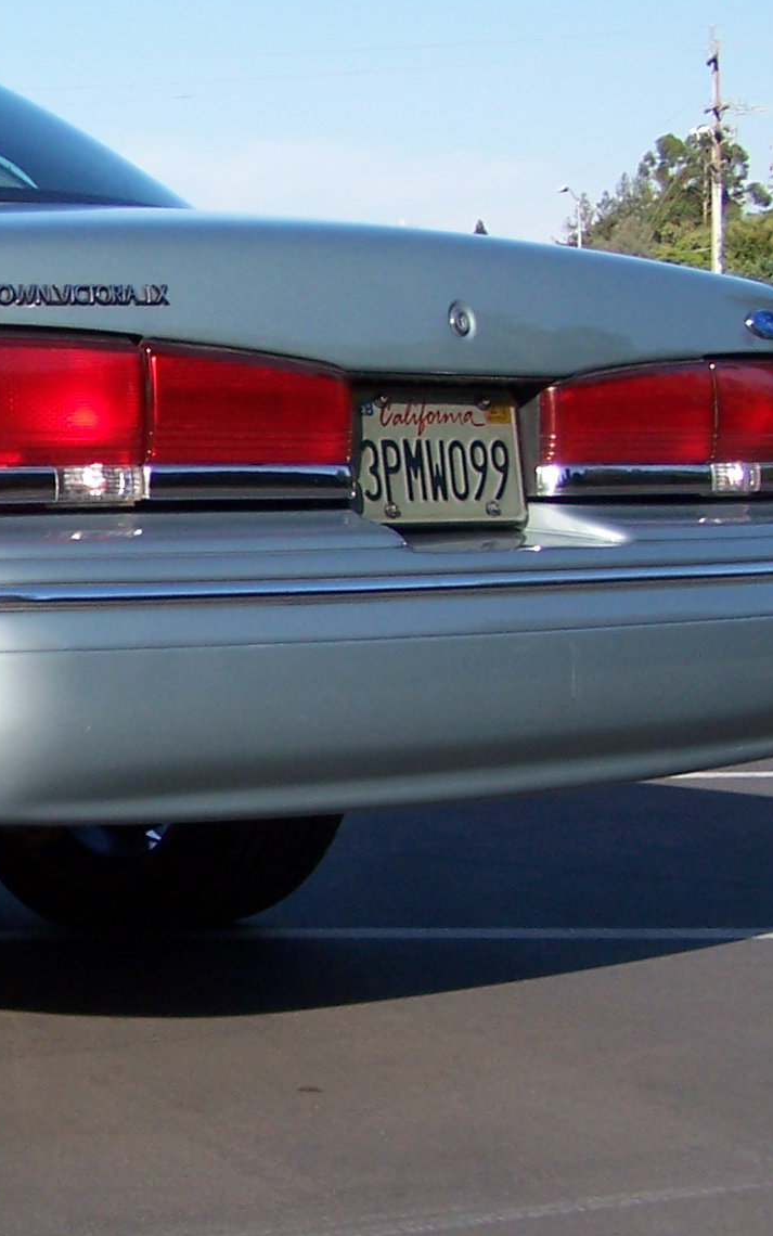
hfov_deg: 13.5
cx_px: -385
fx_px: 3066
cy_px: 672
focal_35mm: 91
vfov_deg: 22.8
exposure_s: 1/800
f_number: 2.8
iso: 80
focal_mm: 6.3
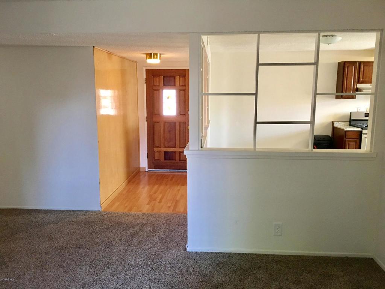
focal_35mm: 29
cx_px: 192
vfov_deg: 48.2
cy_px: 144
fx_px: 323
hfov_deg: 61.7
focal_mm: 4.15
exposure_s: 1/15
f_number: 2.2
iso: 64
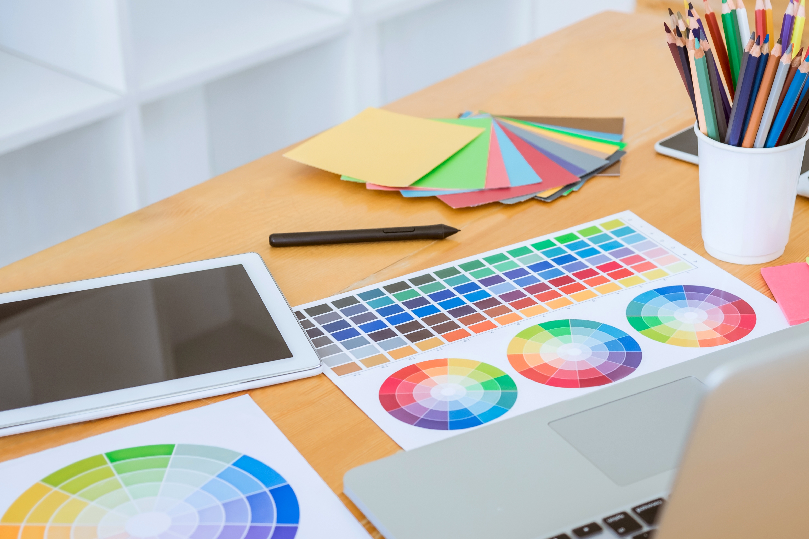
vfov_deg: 19.7
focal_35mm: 69
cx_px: 497
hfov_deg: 29.2
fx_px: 1550
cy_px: 311
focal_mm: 37.4
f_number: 3.6
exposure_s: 1/80
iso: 320
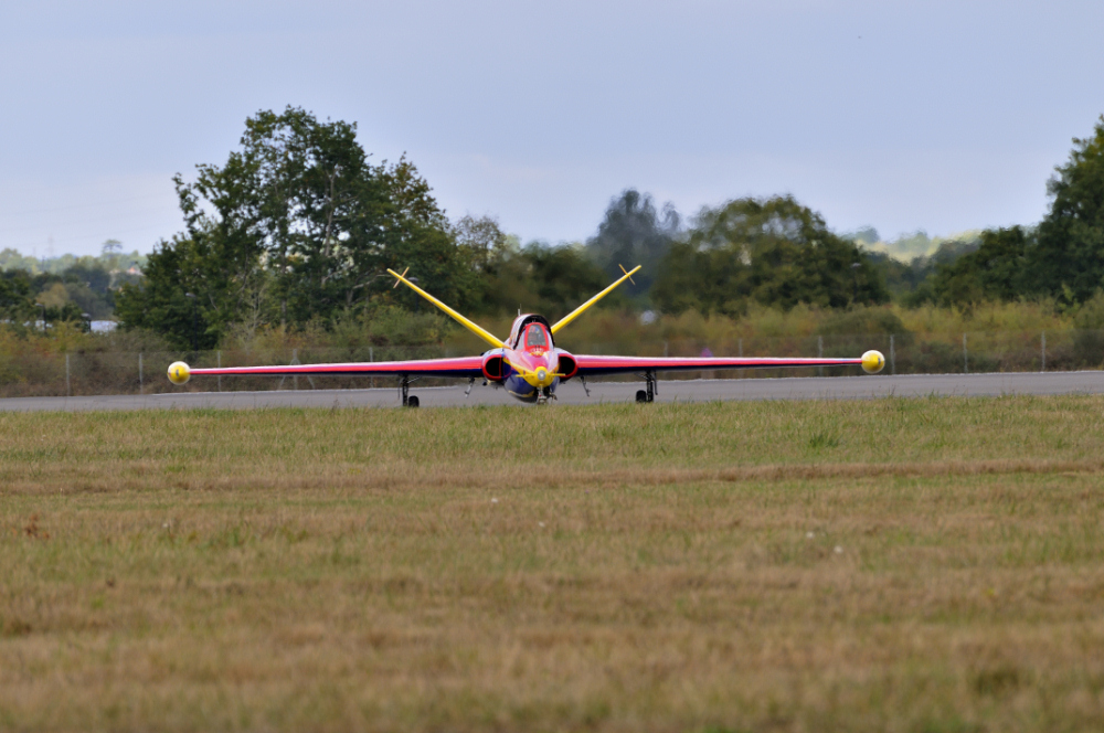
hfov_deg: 4.6
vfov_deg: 3.0
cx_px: 552
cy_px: 366
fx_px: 13782
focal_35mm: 450
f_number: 7.1
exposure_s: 1/200
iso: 200
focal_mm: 300
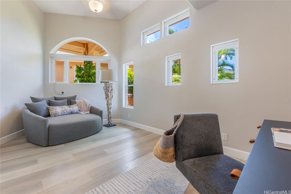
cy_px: 97
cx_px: 146
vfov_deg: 77.3
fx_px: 121
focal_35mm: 15
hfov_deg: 100.4
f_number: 8
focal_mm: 10
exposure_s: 1/6
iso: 100
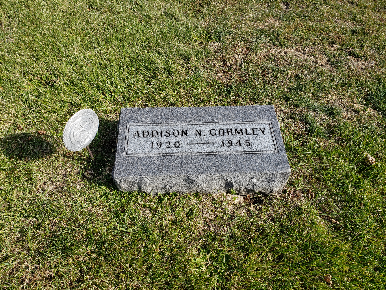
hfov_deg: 67.3
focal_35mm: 26
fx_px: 290
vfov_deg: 53.1
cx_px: 193
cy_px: 145
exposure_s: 1/665
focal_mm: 4.3
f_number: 2.4
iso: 50
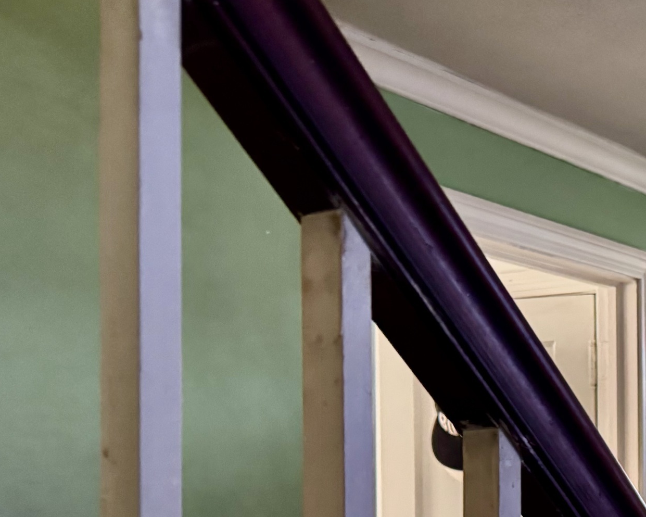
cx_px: 739
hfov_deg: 28.9
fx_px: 1109
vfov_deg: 25.1
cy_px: 504
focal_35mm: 58
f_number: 1.78
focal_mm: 6.76
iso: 800
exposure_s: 1/40
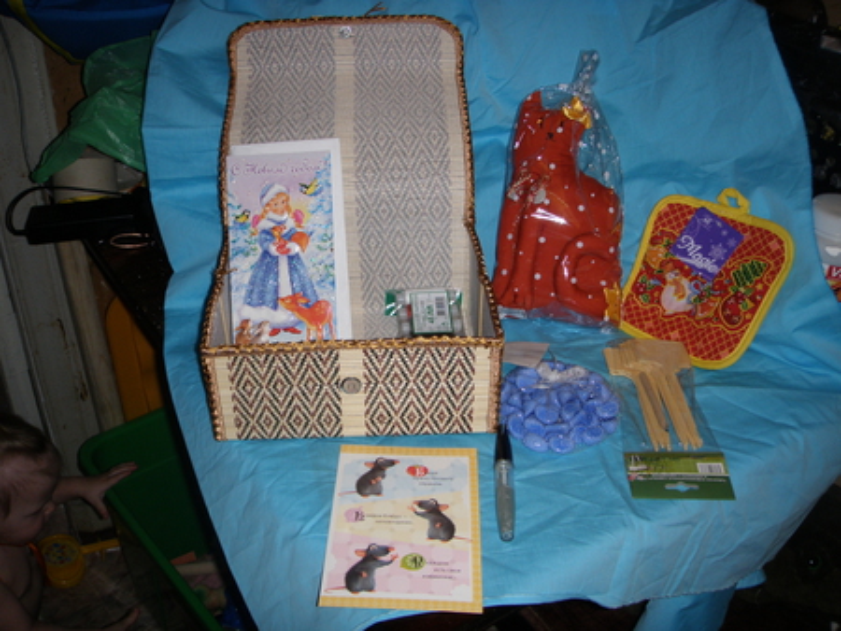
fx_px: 924
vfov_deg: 37.8
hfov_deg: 49.0
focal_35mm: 38
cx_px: 420
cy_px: 316
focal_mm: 6.7
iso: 100
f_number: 3.5
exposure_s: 1/30
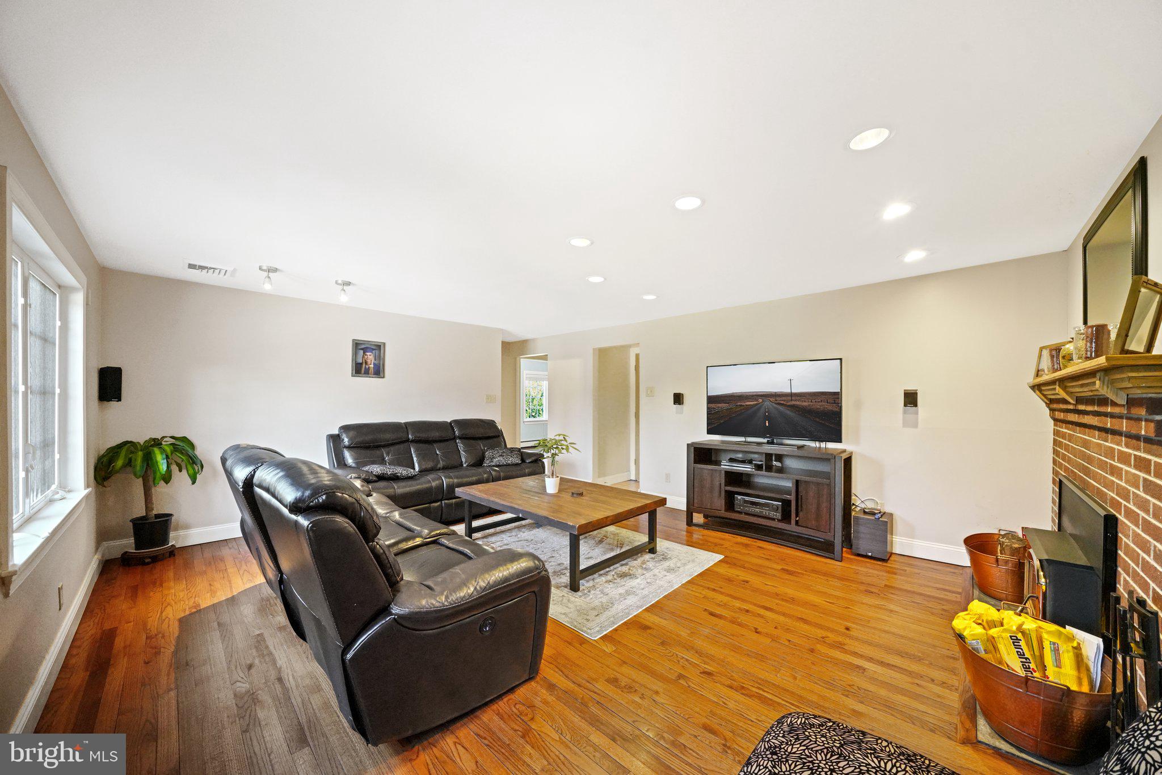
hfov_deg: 112.6
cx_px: 581
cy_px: 388
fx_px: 387
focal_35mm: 12
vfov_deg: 90.0
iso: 12800
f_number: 8
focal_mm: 12
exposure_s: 1/20
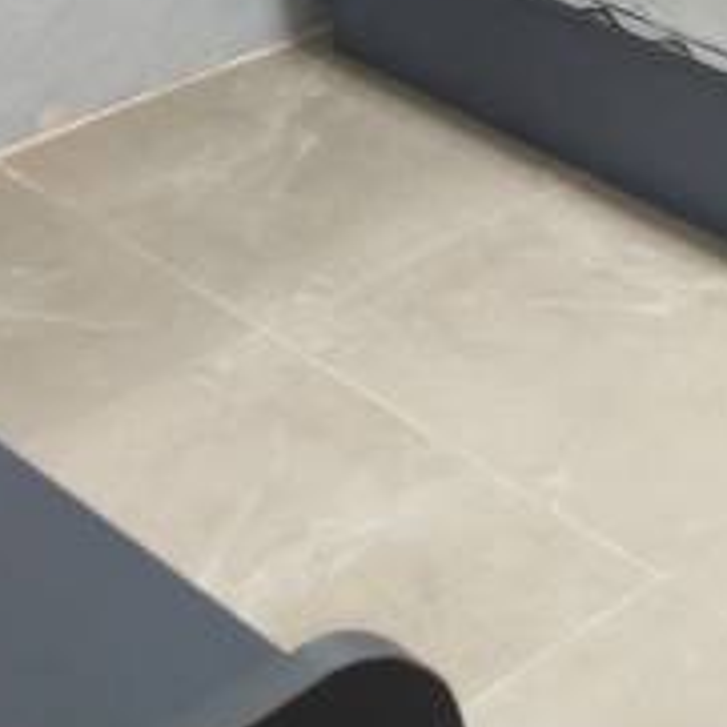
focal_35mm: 117
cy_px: -466
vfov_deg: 13.7
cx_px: 944
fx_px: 2780
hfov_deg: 14.3
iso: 155
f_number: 1.8
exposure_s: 1/50
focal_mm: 3.95
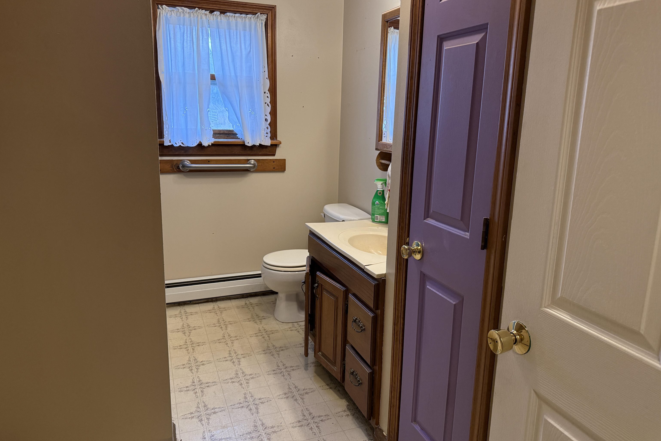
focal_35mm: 25
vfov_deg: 51.3
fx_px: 459
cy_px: 206
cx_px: 330
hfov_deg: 71.5
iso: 320
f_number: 1.78
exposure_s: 1/60
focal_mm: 6.76
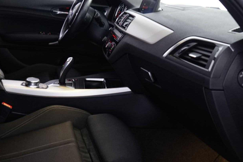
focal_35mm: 49
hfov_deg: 39.3
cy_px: 57
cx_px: 62
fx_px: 331
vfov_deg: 27.4
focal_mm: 24
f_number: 4.5
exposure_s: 1/13
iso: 1600
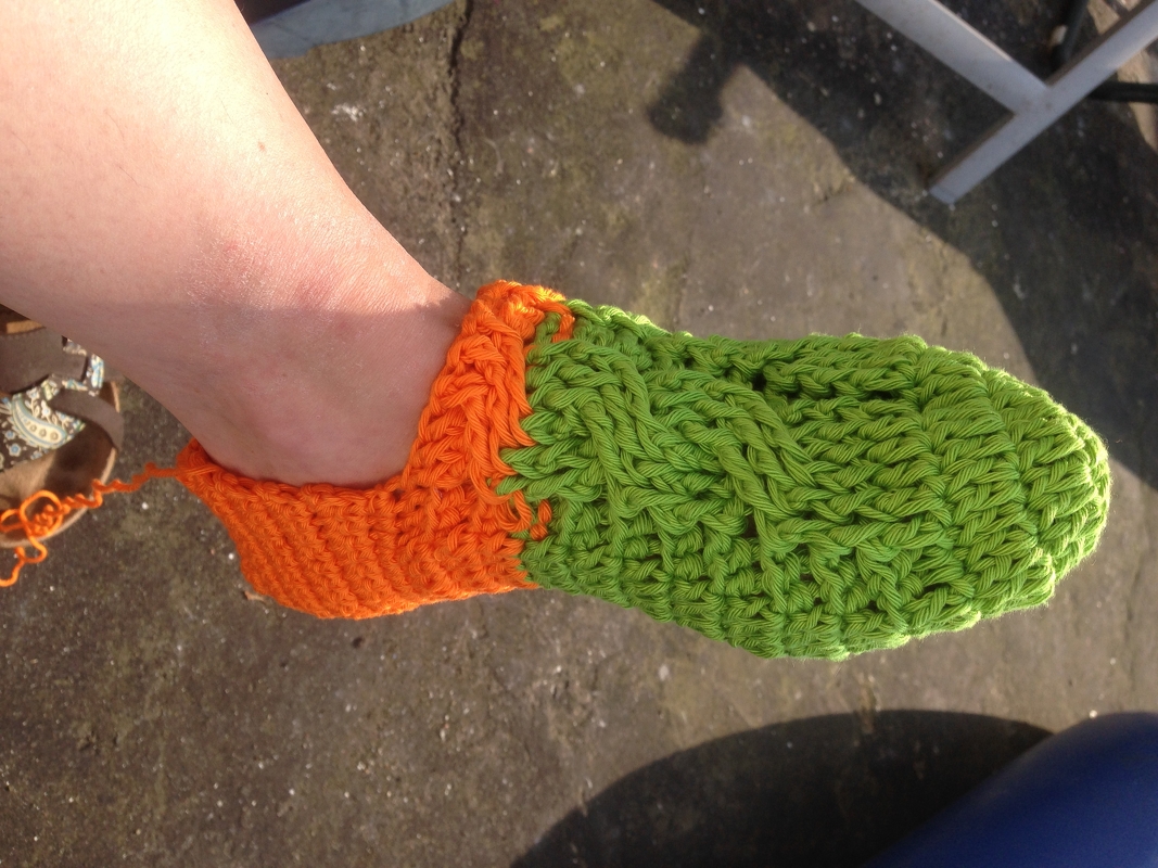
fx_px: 1104
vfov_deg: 42.9
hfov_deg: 55.4
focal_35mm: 33
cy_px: 434
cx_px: 579
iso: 50
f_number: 2.4
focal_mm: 4.12
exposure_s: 1/775
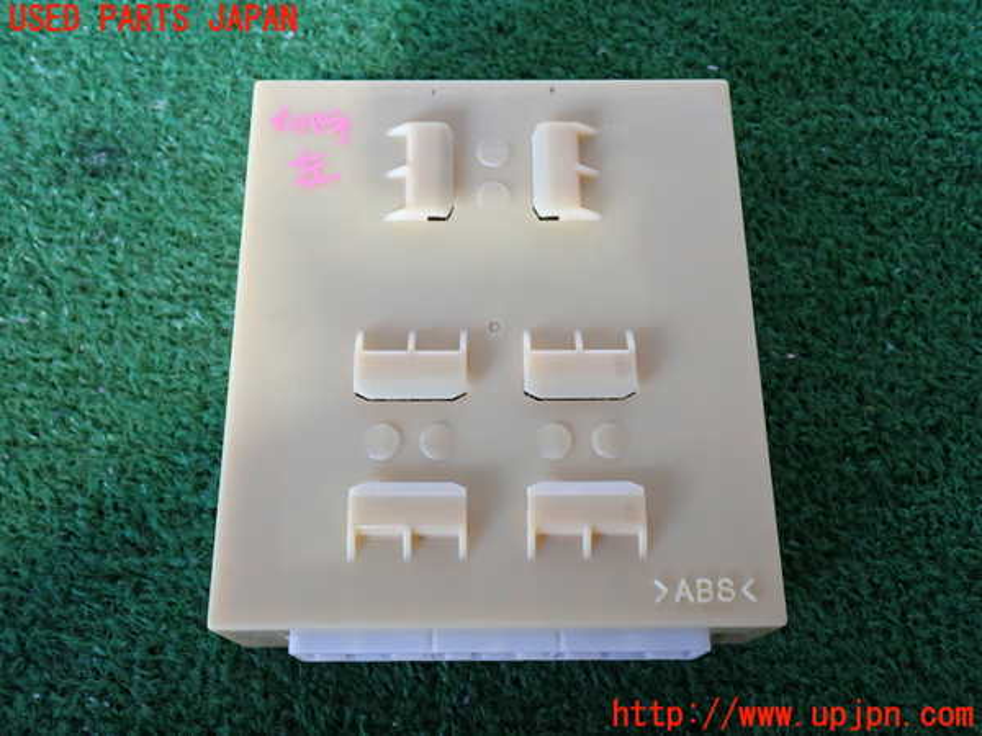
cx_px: 491
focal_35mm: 36
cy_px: 368
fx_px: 1021
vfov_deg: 39.7
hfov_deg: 51.4
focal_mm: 6.37
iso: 320
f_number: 2.5
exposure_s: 1/40
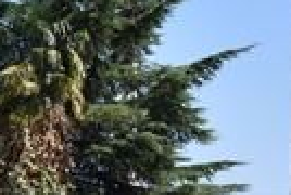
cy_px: 396
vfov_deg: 9.2
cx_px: -391
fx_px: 1142
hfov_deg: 11.9
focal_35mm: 141
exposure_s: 1/500
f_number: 8
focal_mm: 18
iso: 220
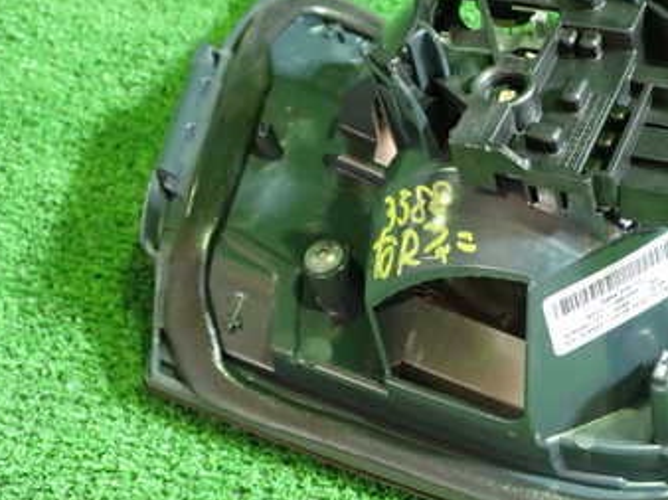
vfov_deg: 22.9
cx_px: 536
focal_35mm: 64
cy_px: 235
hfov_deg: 29.6
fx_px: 1234
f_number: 2.5
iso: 800
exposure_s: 1/40
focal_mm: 6.37
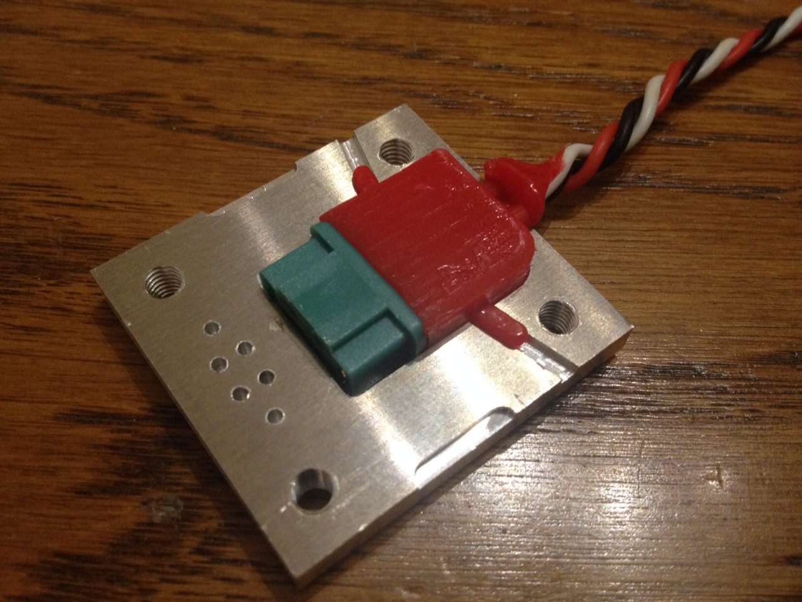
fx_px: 811
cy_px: 301
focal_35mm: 35
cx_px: 401
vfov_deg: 40.7
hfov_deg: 52.6
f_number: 2.4
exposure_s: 1/20
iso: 250
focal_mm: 4.28
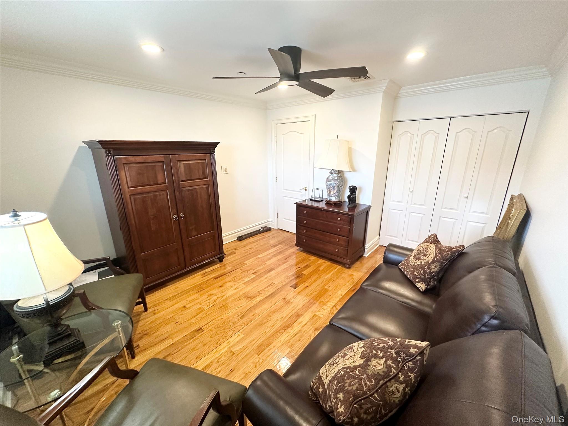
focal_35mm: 14
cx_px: 284
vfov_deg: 85.7
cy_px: 213
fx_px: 230
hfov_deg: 102.1
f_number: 2.2
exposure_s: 1/120
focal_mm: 2.22
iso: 320
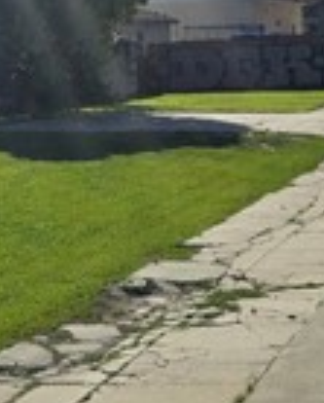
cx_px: 82
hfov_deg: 14.8
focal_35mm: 104
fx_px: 1242
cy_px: 131
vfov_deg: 18.4
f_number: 1.8
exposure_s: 1/3273
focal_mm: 5.4
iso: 25
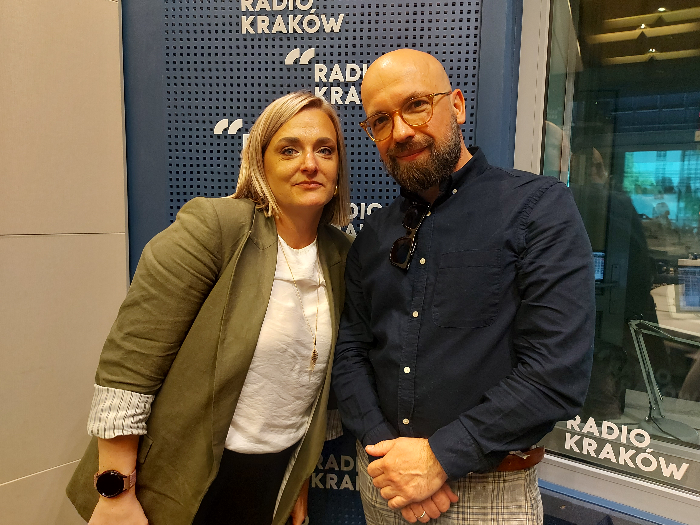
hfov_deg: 71.6
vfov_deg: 56.8
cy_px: 262
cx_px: 350
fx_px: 485
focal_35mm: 24
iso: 250
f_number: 1.8
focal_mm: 5.23
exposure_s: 1/24
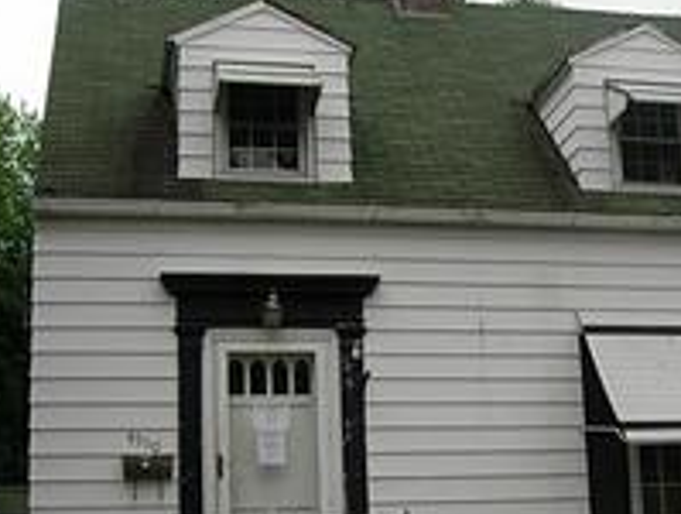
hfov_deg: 29.2
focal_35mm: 66
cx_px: 428
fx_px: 1301
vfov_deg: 22.3
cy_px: 315
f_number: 2.8
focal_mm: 7.8
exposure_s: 1/995
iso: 79
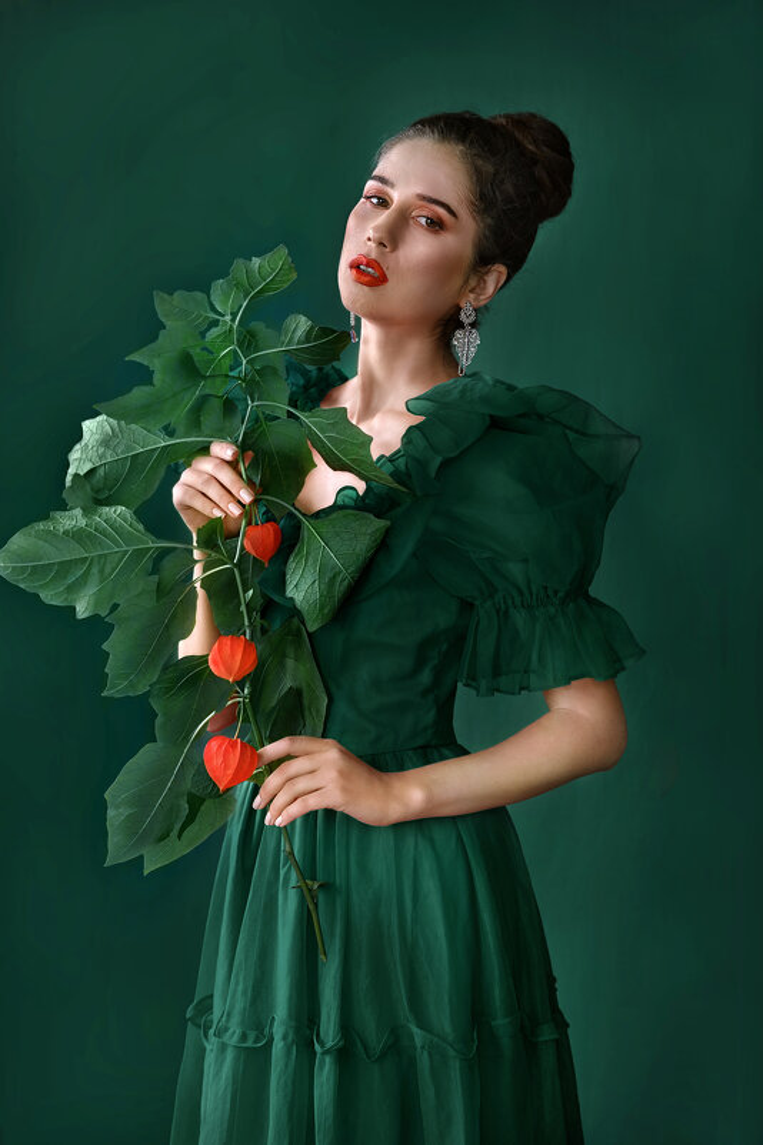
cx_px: 382
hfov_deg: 16.1
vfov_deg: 23.9
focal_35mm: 85
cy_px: 572
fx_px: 2704
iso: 640
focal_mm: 85
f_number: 2.8
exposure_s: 1/160
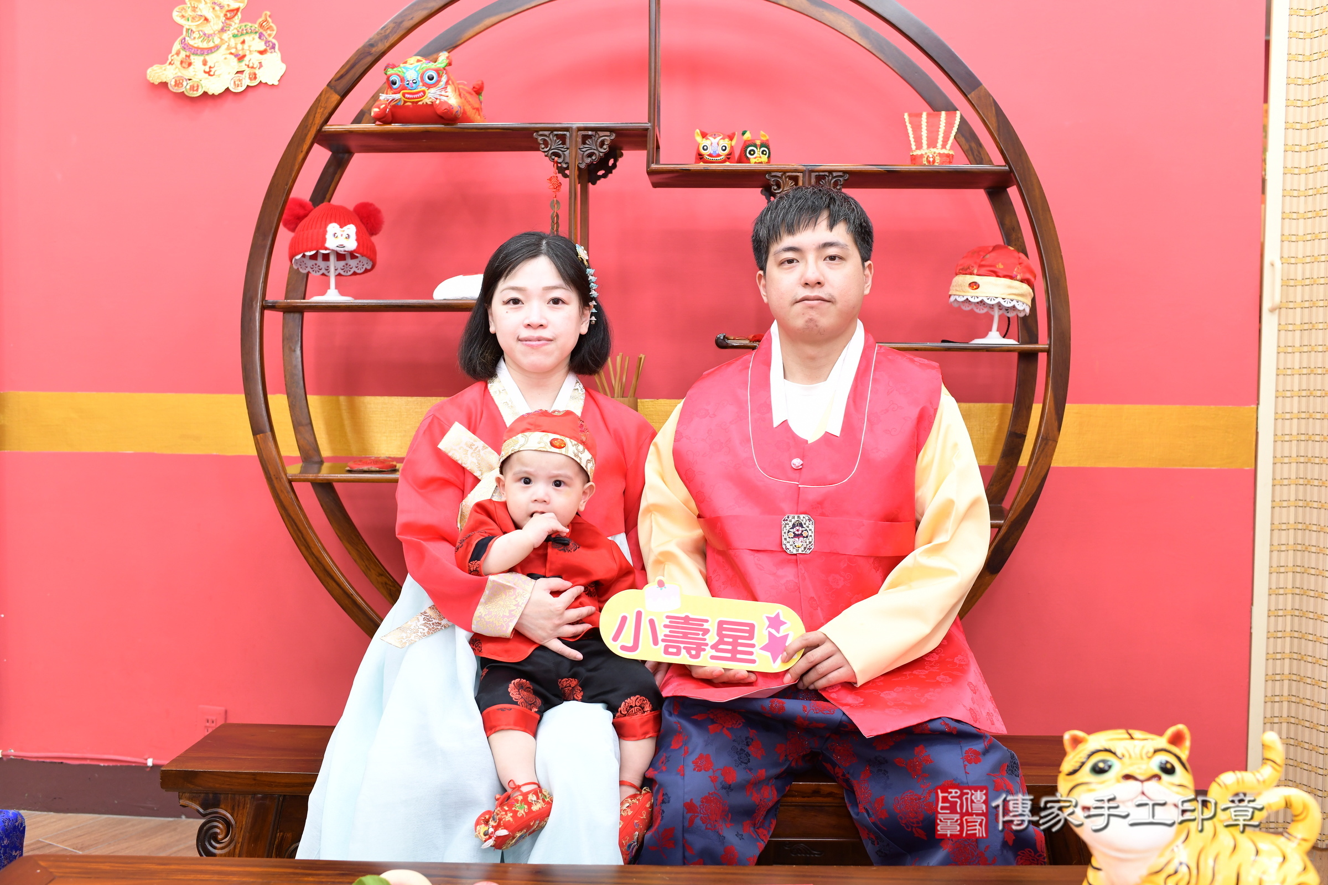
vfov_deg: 37.9
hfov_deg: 54.4
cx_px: 664
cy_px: 442
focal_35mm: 35
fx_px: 1291
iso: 800
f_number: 4.5
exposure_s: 1/200
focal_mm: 35
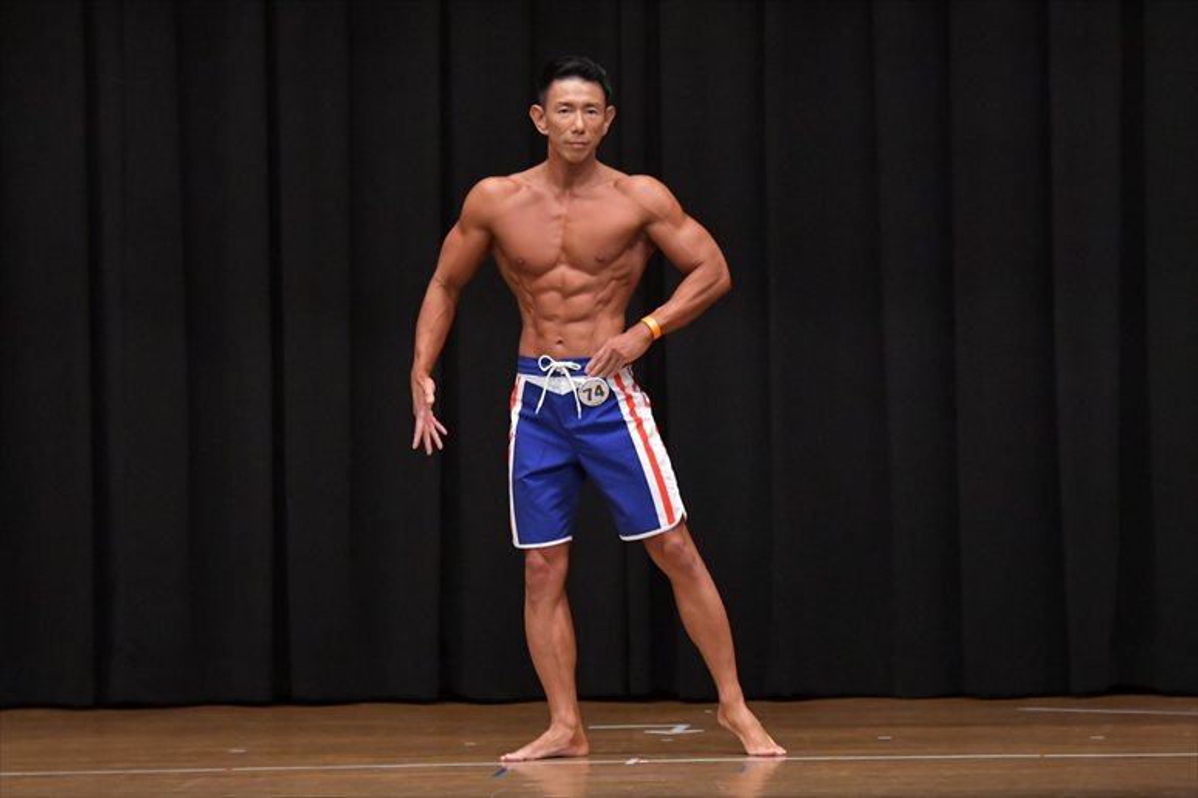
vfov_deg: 5.7
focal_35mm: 240
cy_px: 399
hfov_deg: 8.6
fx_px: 7983
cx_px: 599
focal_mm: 160
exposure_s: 1/400
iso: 6400
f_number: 5.6
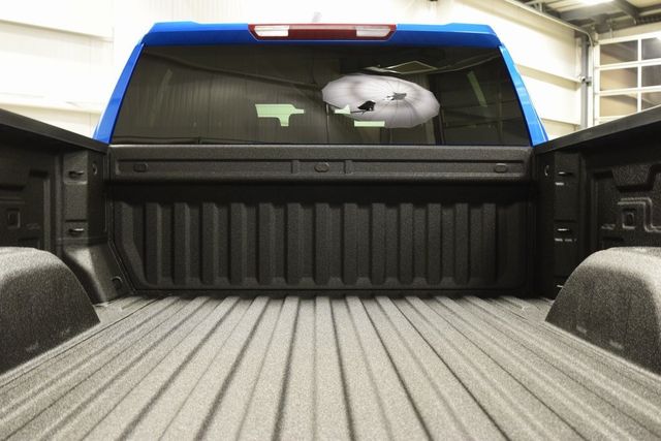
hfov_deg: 53.1
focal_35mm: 36
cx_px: 330
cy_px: 220
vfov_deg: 36.9
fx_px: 661
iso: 1400
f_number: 6.3
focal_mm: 24
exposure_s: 1/15
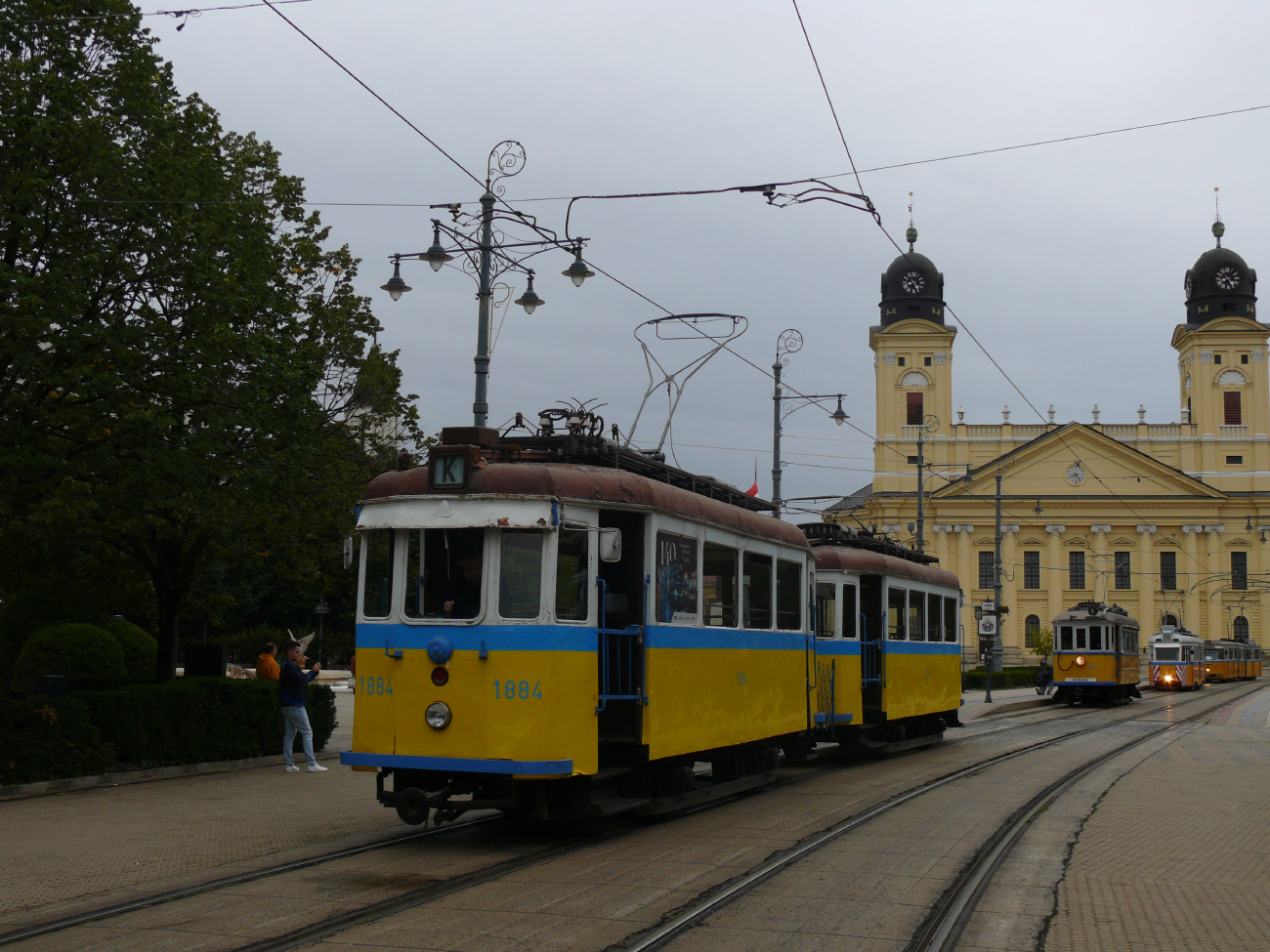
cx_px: 635
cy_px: 476
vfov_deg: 33.6
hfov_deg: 43.9
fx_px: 1578
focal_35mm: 43
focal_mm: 9.1
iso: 100
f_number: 4
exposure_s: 1/160
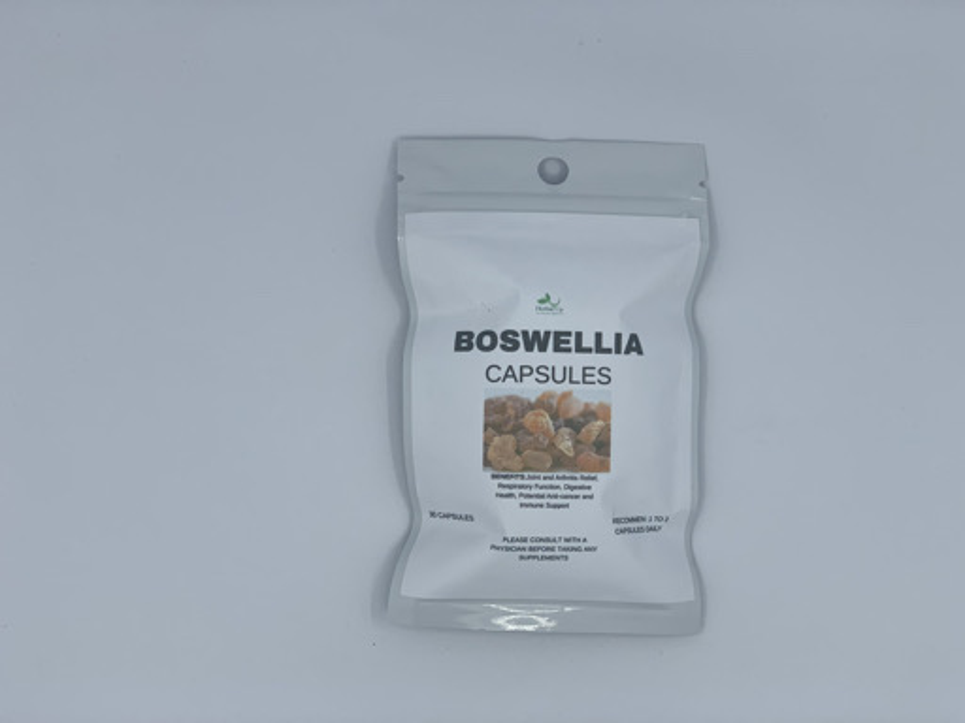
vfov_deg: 28.0
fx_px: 1450
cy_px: 362
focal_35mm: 52
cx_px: 482
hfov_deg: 36.8
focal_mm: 6
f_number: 2.4
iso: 16
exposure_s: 1/564
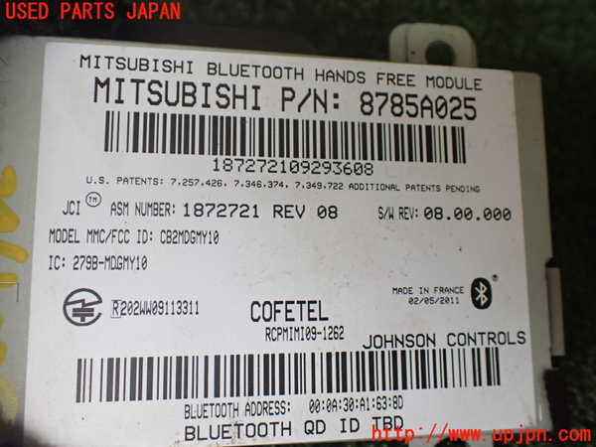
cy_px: 224
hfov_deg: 60.0
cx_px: 298
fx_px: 517
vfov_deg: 46.8
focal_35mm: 30
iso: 640
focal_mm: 5.4
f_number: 2.3
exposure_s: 1/125
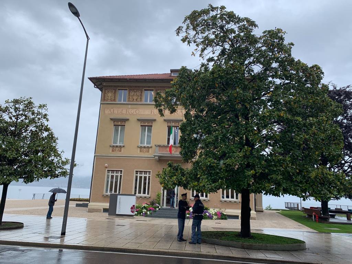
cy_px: 132
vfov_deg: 53.1
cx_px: 176
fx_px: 264
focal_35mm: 26
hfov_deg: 67.3
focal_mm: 4.25
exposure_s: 1/1282
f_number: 1.8
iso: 25
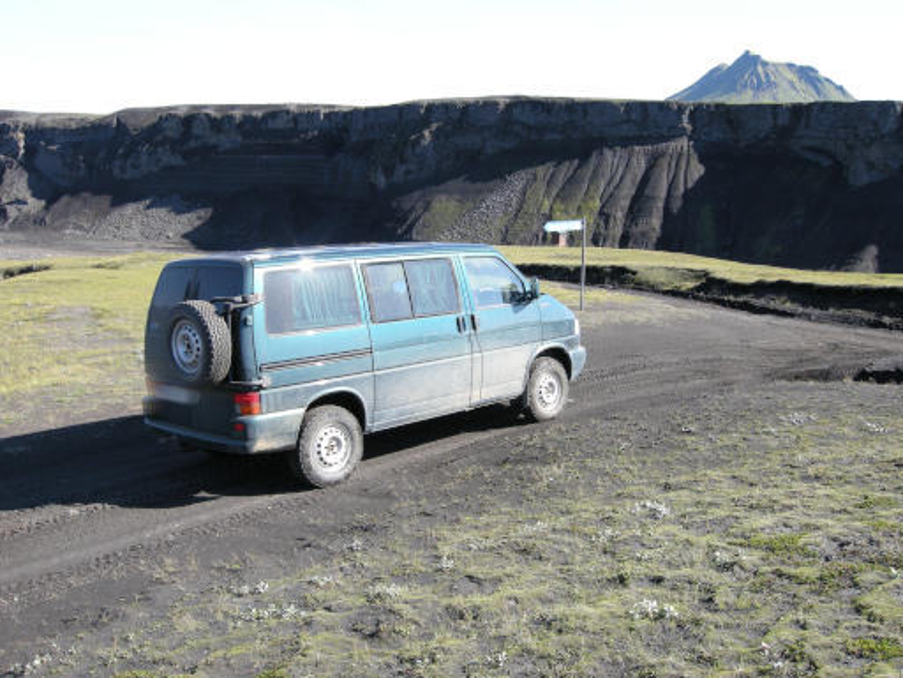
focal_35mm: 35
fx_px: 913
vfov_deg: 40.7
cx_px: 452
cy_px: 339
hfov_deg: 52.6
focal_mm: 7.5
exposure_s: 1/185
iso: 100
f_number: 4.8
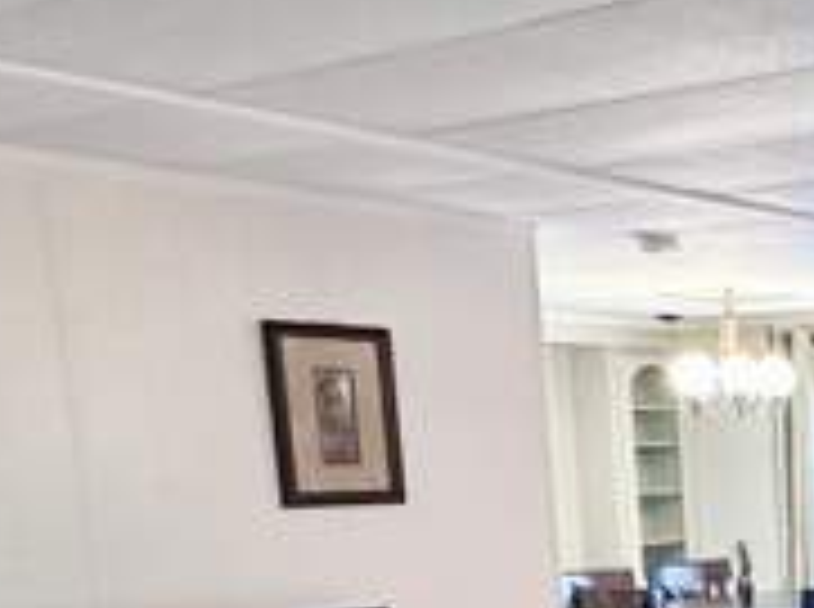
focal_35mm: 62
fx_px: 1455
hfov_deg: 24.3
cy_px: 703
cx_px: 1223
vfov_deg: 22.0
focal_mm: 2.22
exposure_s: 1/60
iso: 500
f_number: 2.2
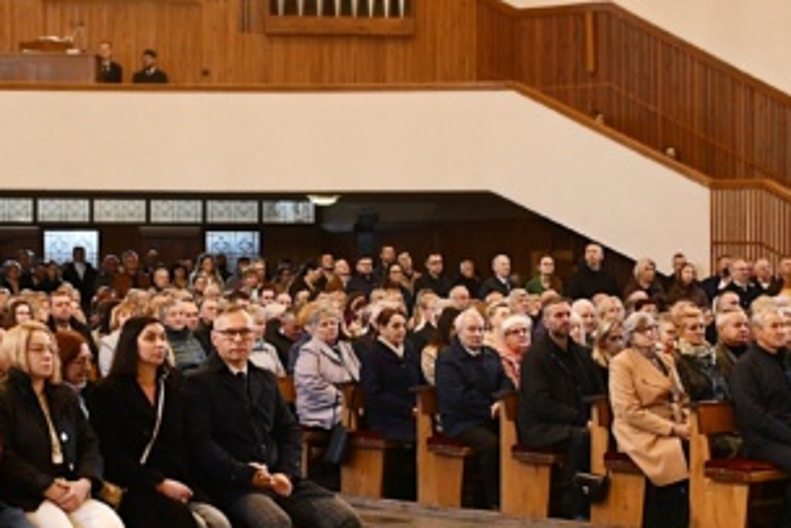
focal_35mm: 91
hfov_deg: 22.4
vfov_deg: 15.0
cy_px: 300
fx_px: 2000
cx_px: 398
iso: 1400
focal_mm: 18
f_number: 3.5
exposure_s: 1/125
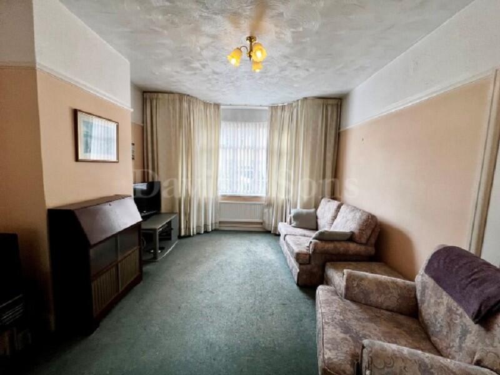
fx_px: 188
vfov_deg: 89.9
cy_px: 188
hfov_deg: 106.2
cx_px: 250
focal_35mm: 13
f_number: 1.8
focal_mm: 1.57
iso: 64
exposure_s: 1/100
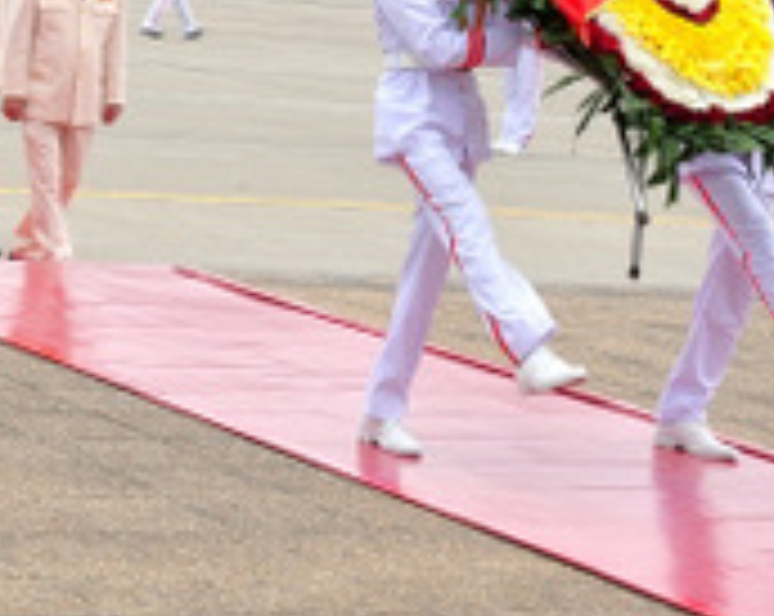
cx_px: 14
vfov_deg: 10.6
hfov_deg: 13.3
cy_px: -63
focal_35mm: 143
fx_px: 3279
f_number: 8
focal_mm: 35
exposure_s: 1/125
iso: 250
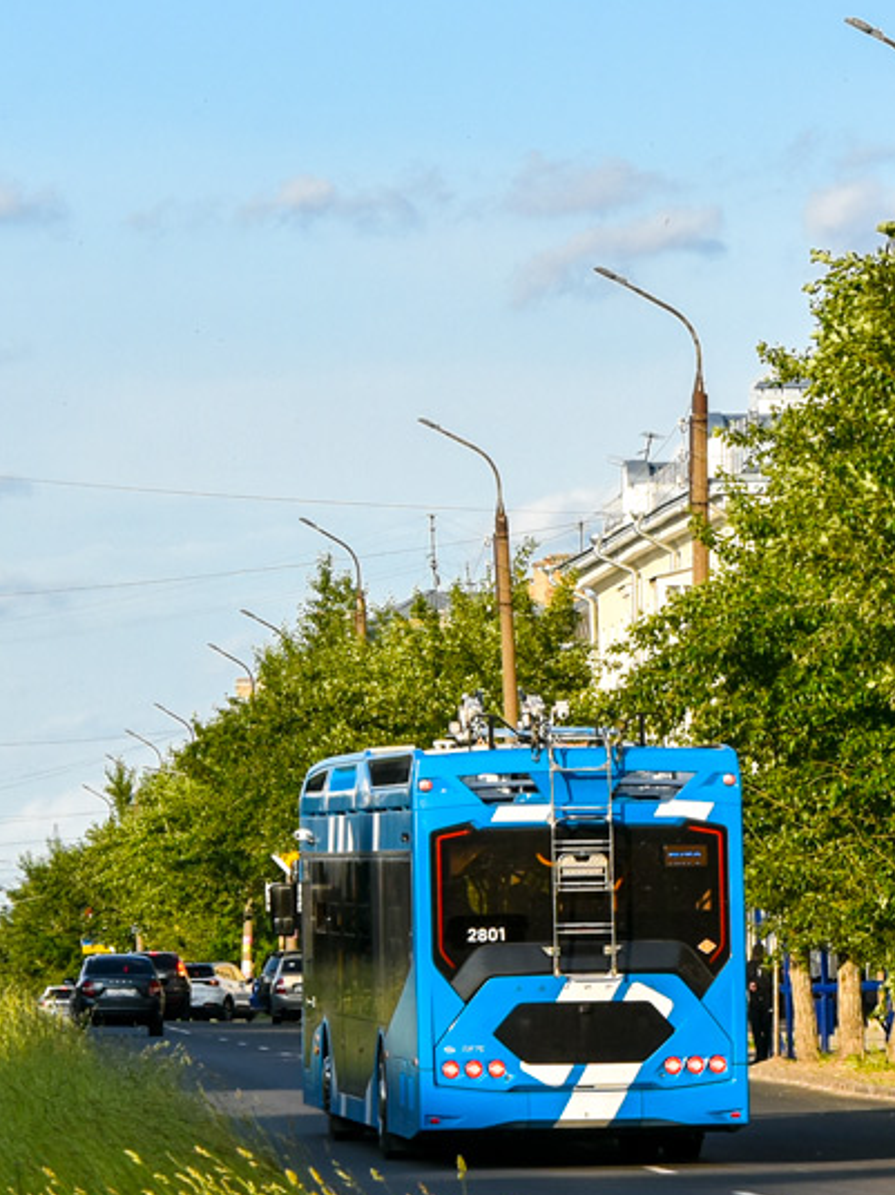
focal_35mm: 283
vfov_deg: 7.0
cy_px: 344
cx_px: 420
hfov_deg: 5.3
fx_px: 9760
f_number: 9
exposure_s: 1/320
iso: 200
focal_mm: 70
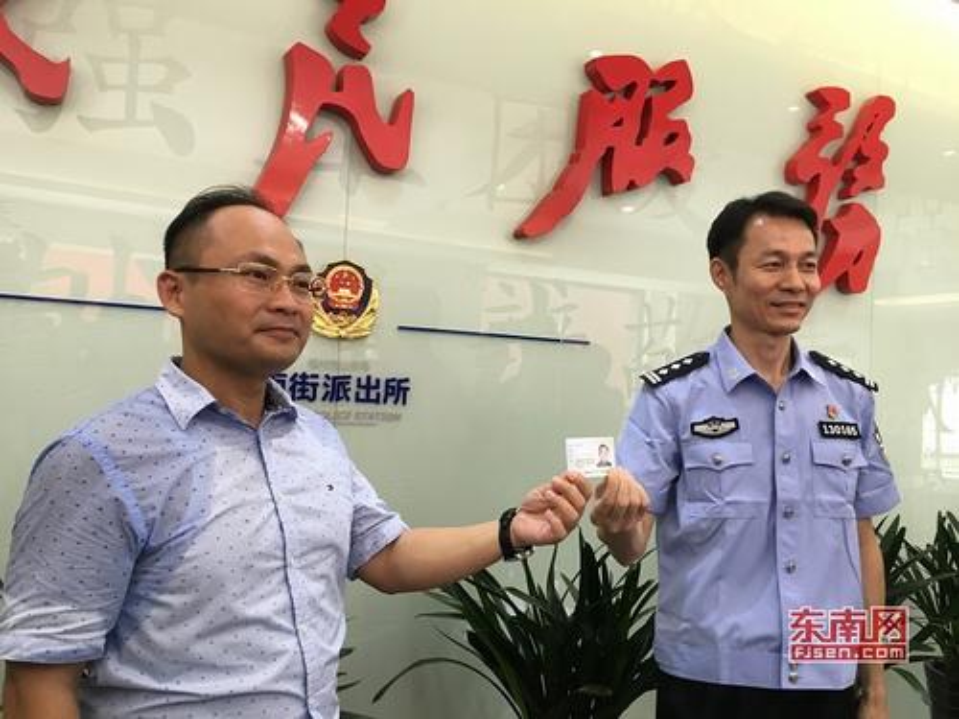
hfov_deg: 61.7
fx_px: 803
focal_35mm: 29
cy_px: 360
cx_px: 480
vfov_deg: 48.2
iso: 50
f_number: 2.2
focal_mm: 4.15
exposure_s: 1/33
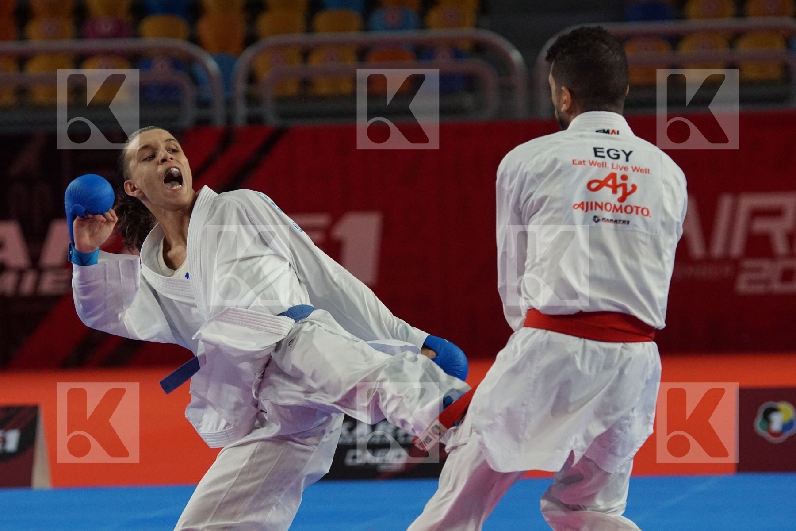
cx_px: 398
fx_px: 4975
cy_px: 266
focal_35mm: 225
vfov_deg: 6.1
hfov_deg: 9.1
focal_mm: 150
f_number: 3.2
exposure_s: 1/2000
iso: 3200
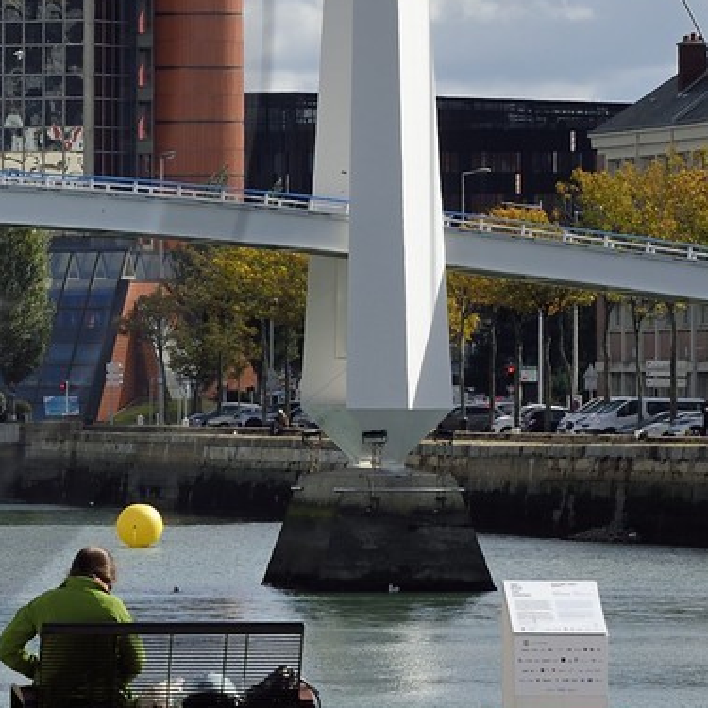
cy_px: 13
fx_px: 11339
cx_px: -517
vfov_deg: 3.6
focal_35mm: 490
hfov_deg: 3.6
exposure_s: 1/320
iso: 200
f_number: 13
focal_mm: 135
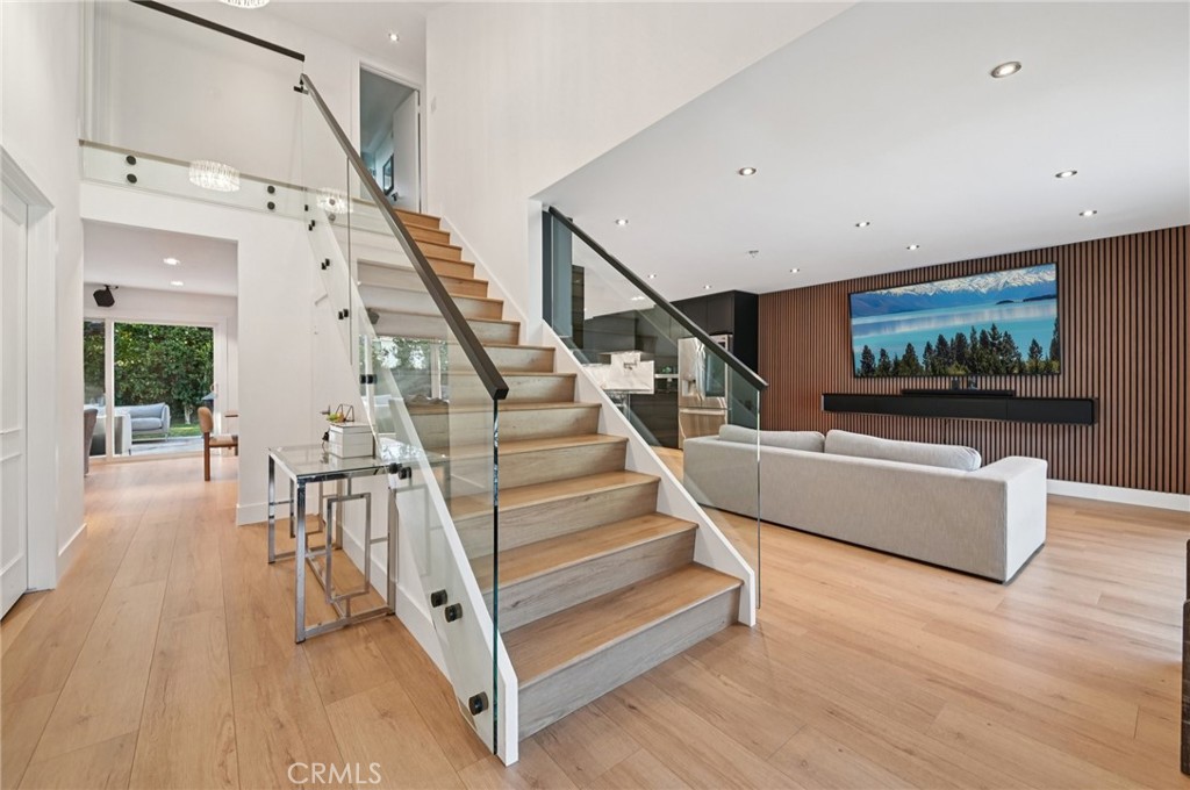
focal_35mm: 14
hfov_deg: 104.3
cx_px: 595
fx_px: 462
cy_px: 395
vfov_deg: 81.1
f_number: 8
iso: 320
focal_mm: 14
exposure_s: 1/6
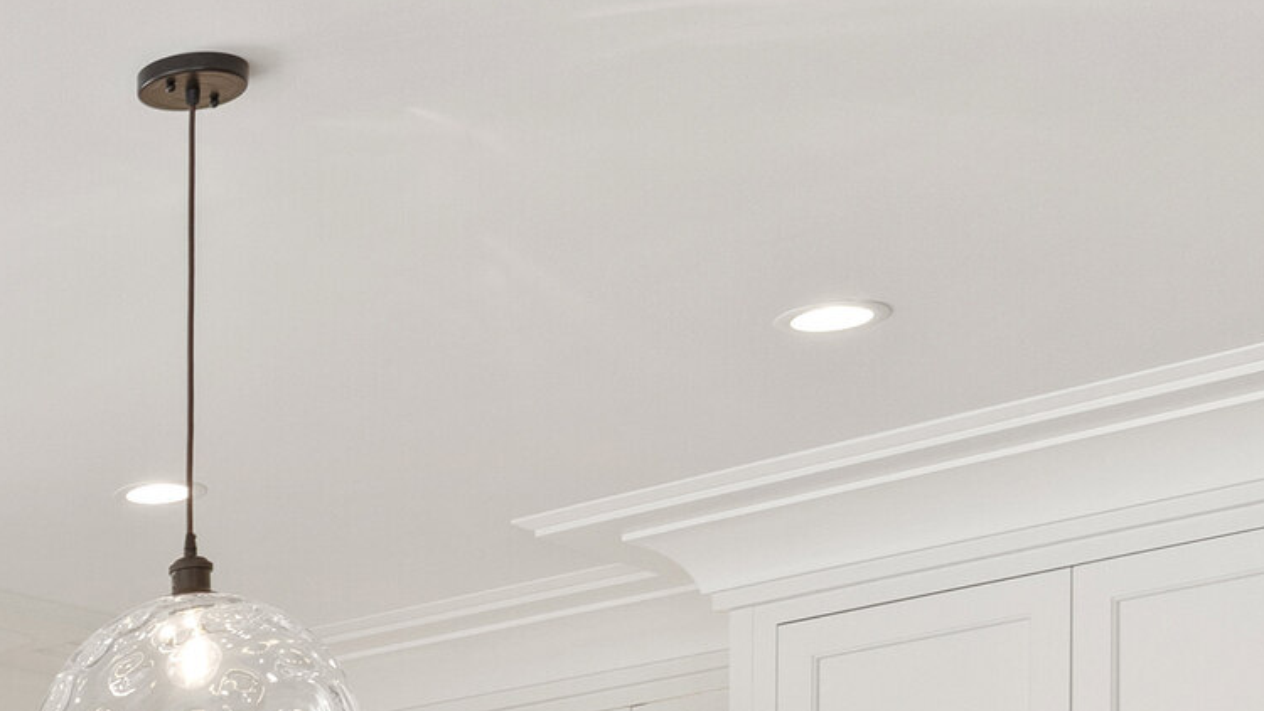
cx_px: -735
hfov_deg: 18.1
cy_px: 1464
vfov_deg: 10.7
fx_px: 3452
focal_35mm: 103
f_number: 8
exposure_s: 1/20
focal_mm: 24
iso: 320
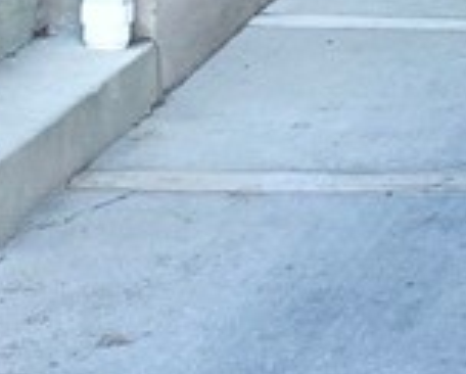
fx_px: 2361
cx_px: 785
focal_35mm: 171
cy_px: -159
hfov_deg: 10.7
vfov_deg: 8.9
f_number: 1.8
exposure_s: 1/219
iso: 32
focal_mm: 4.25
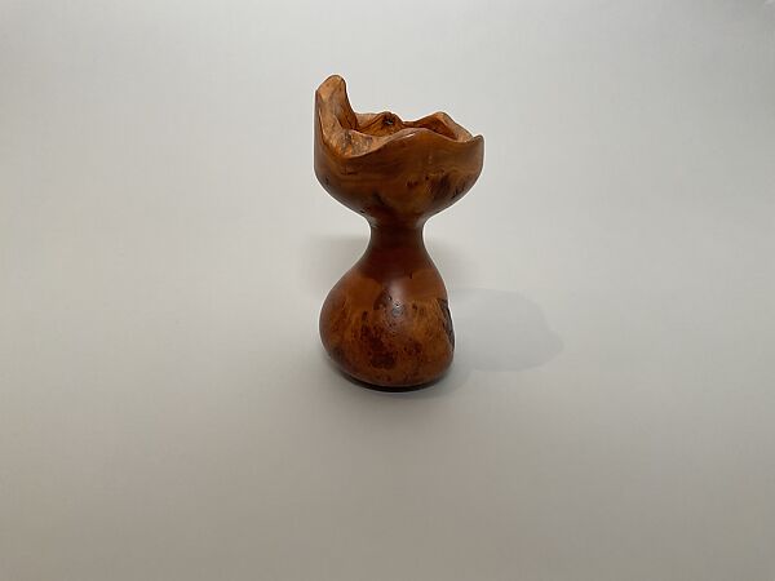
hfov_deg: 61.7
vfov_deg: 48.2
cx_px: 388
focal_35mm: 29
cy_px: 290
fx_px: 649
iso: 80
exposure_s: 1/60
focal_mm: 3
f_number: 1.8
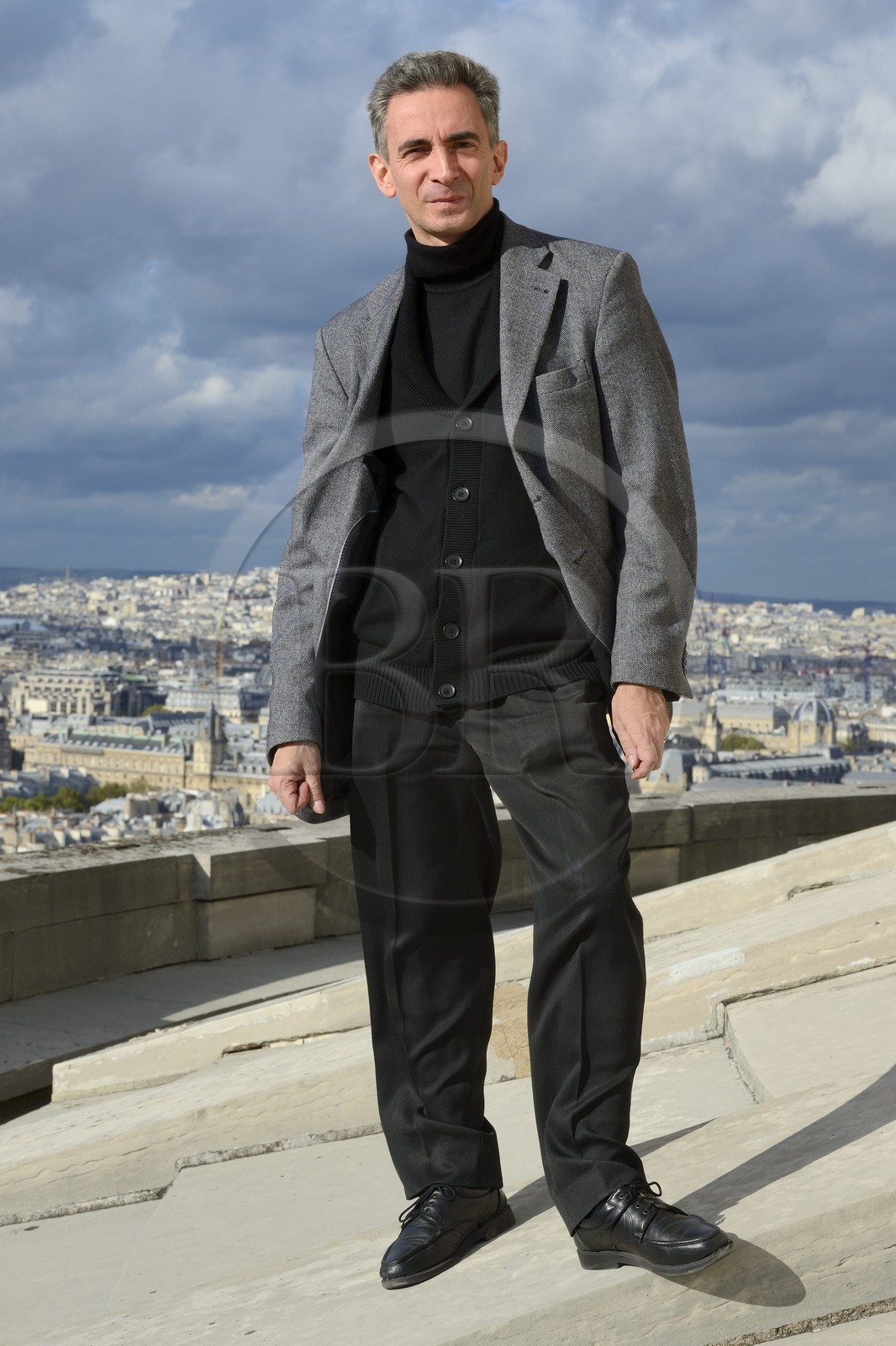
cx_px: 448
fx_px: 2614
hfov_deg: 19.4
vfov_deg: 28.8
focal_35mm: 70
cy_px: 673
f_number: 14
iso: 200
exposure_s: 1/250
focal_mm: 70
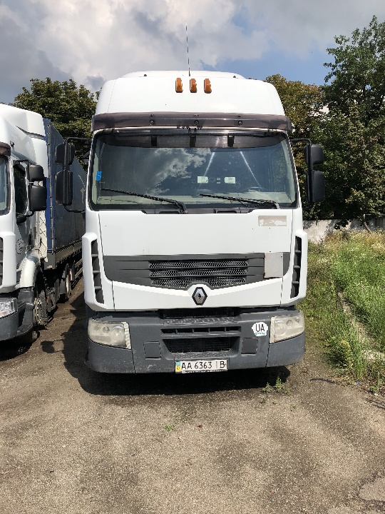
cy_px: 257
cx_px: 192
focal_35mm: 28
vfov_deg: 63.4
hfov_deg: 49.7
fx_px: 415
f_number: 1.8
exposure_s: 1/3436
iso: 25
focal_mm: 3.99
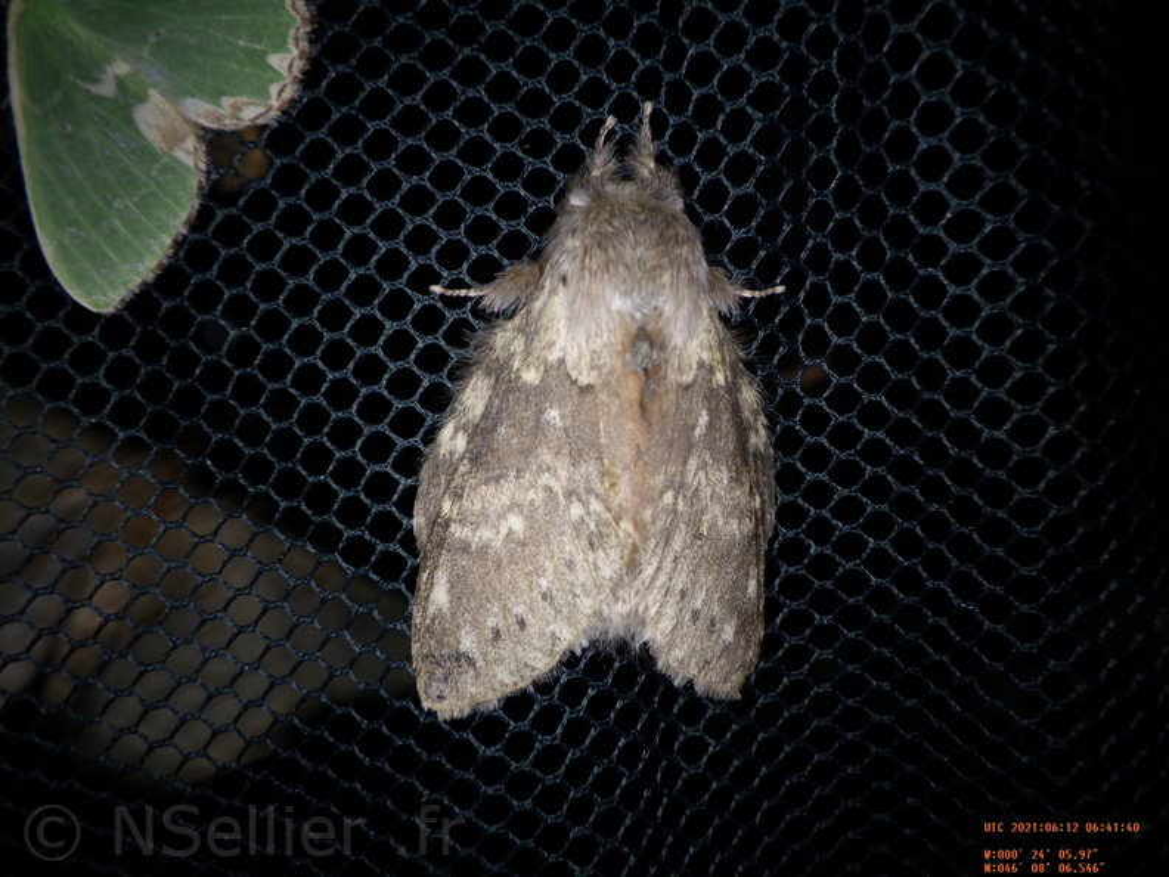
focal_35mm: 34
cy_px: 438
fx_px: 1148
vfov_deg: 41.8
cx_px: 584
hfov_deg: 54.0
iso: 125
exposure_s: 1/320
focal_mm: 6.1
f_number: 4.6
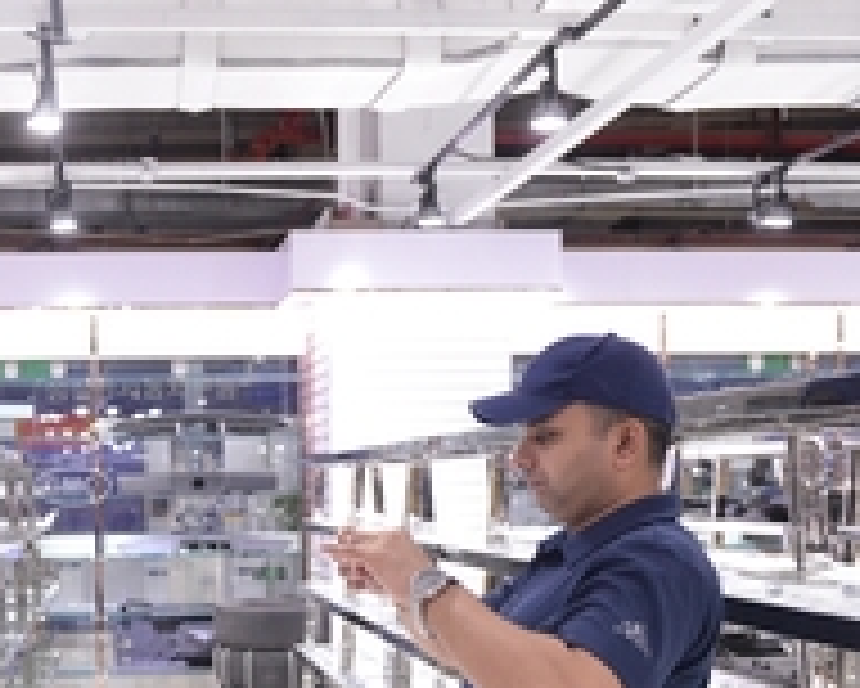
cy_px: 562
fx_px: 1299
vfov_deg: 29.0
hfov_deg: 35.5
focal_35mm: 51
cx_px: 176
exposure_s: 1/320
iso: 4000
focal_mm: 26
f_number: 4
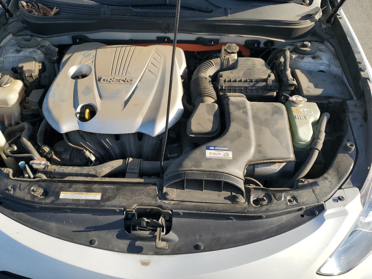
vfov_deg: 48.2
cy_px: 130
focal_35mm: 29
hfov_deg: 61.6
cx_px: 170
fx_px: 312
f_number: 1.5
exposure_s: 1/1429
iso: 50
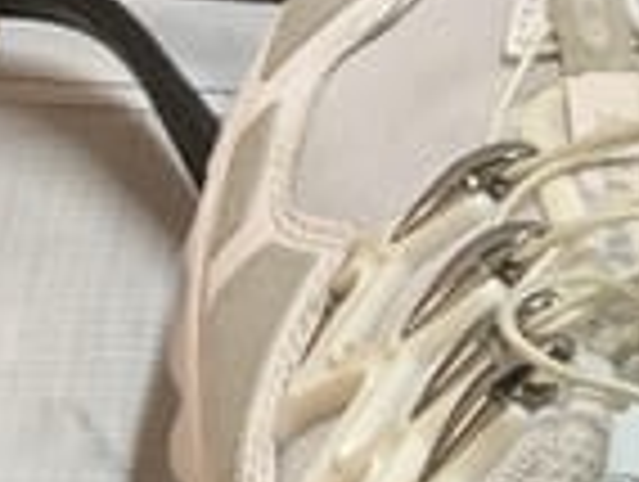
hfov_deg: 17.1
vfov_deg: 13.1
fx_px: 2016
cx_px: 783
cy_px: 628
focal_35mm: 109
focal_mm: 3.3
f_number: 2.4
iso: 160
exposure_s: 1/50
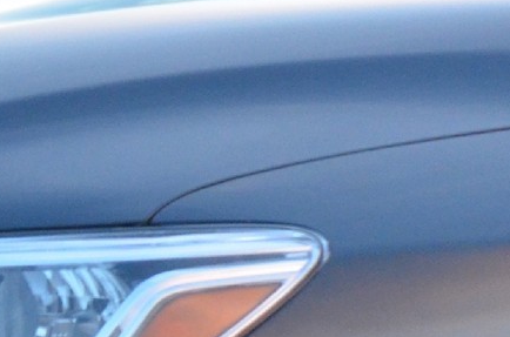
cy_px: 541
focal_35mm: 1729
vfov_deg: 0.8
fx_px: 24432
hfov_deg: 1.2
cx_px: -326
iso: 1600
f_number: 5.6
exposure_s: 1/60
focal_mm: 200
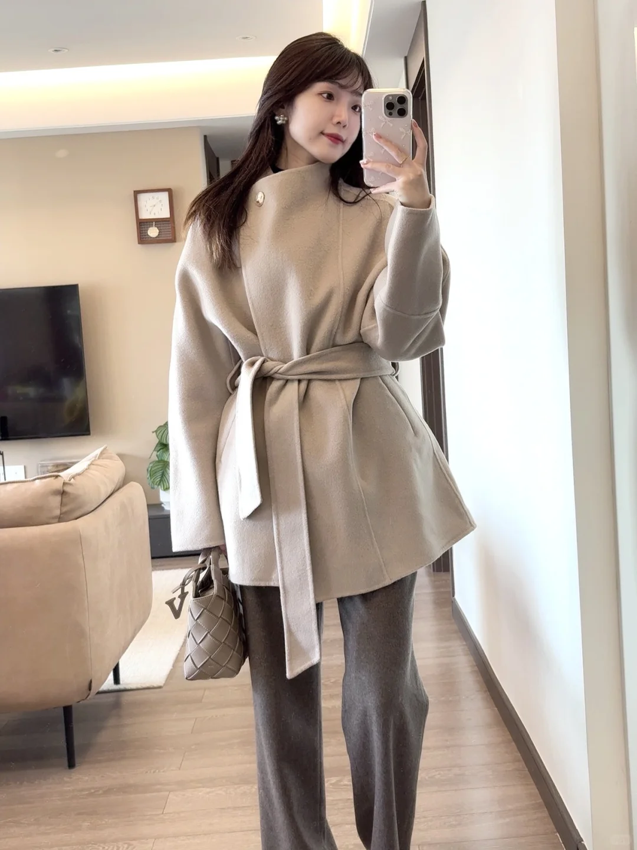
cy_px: 425
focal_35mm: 48
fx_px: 1178
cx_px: 318
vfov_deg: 39.7
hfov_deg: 30.3
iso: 100
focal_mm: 6.76
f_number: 1.78
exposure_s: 1/60
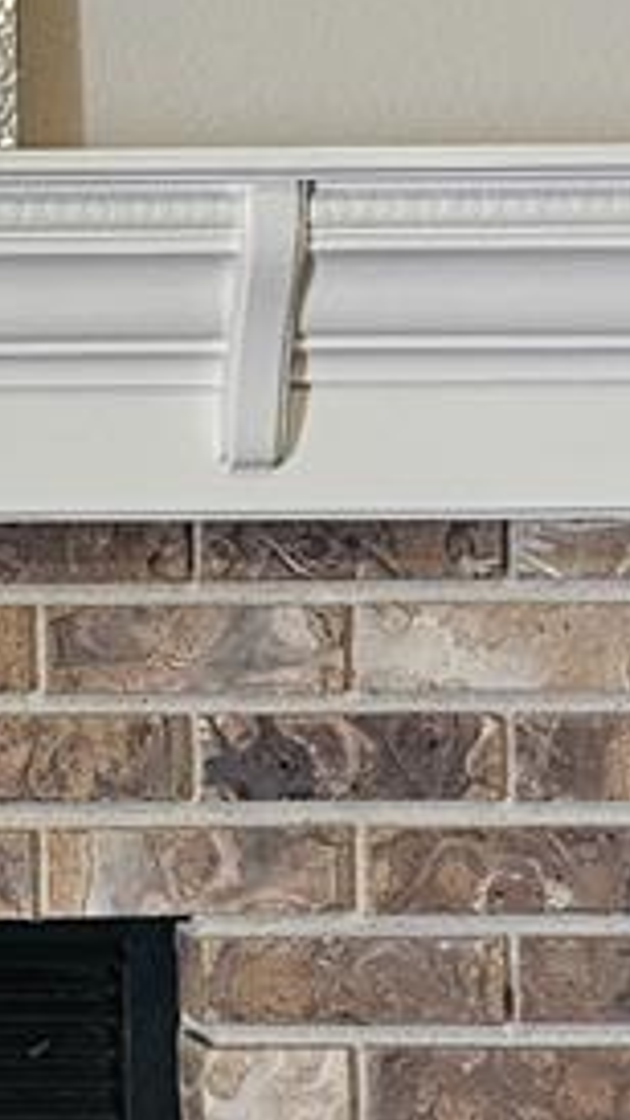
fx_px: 4071
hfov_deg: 8.4
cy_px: 401
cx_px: -595
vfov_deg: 15.7
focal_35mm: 137
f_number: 1.8
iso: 400
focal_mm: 5.4
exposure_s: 1/120
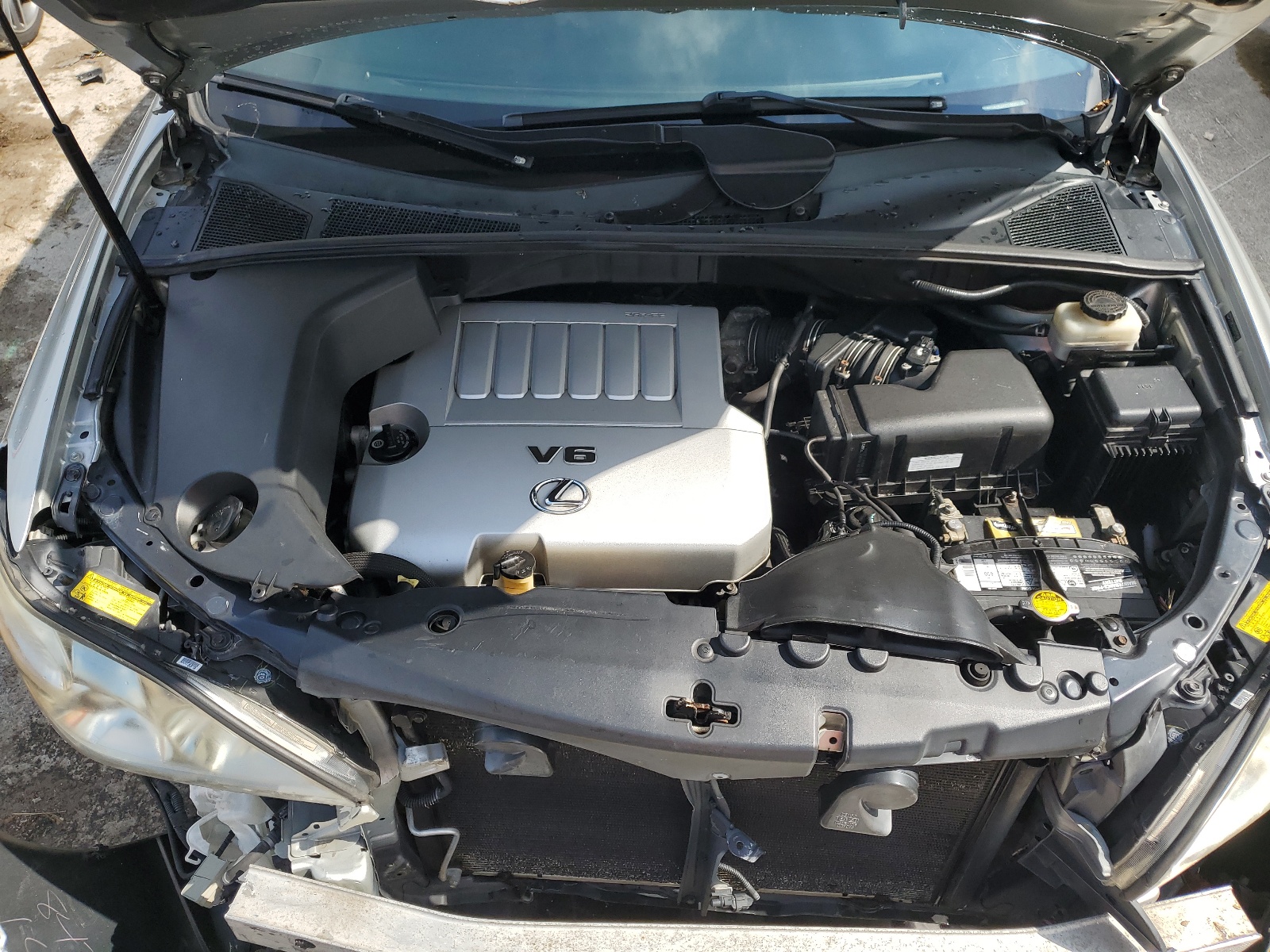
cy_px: 476
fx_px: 954
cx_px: 635
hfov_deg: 67.3
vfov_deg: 53.1
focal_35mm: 26
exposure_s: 1/2000
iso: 50
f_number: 1.5
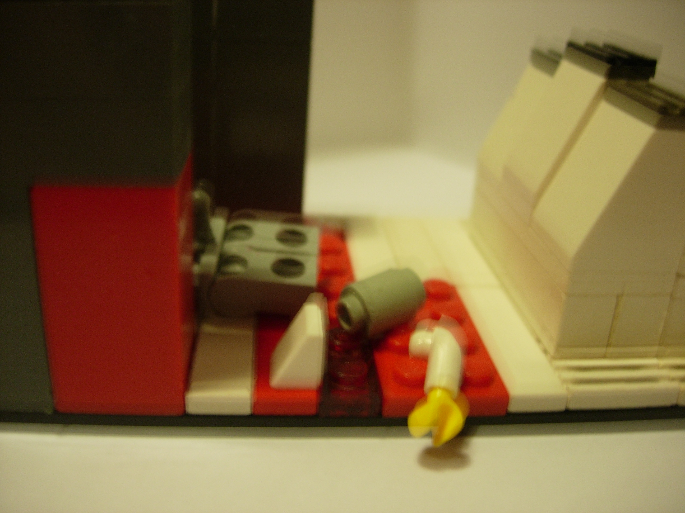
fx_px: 752
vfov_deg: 37.7
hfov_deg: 49.0
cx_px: 342
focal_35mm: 38
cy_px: 256
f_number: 2.8
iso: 94
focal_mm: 7.8
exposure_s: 1/4
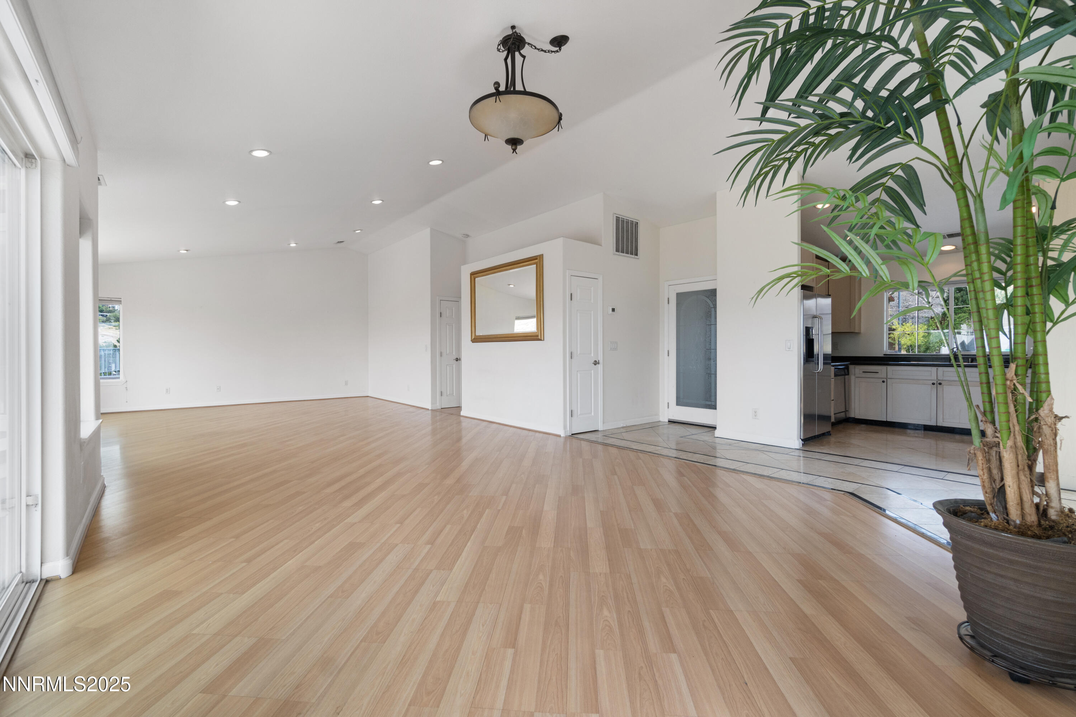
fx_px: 448
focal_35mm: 15
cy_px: 358
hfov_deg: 100.4
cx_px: 538
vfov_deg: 77.3
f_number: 8
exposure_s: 1/60
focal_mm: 10
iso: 1250
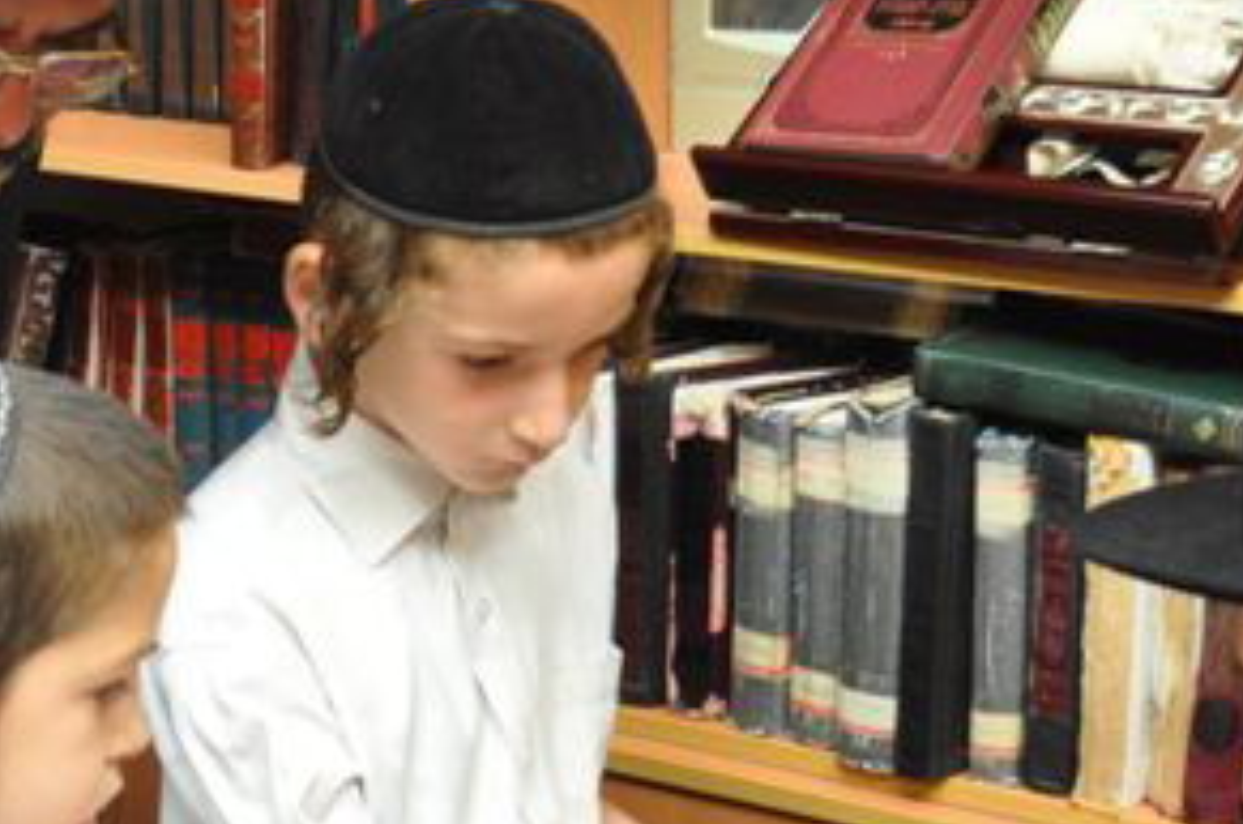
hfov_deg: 20.8
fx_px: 3275
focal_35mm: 95
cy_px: 649
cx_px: -9
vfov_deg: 14.3
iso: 720
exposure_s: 1/60
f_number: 4
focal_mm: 18
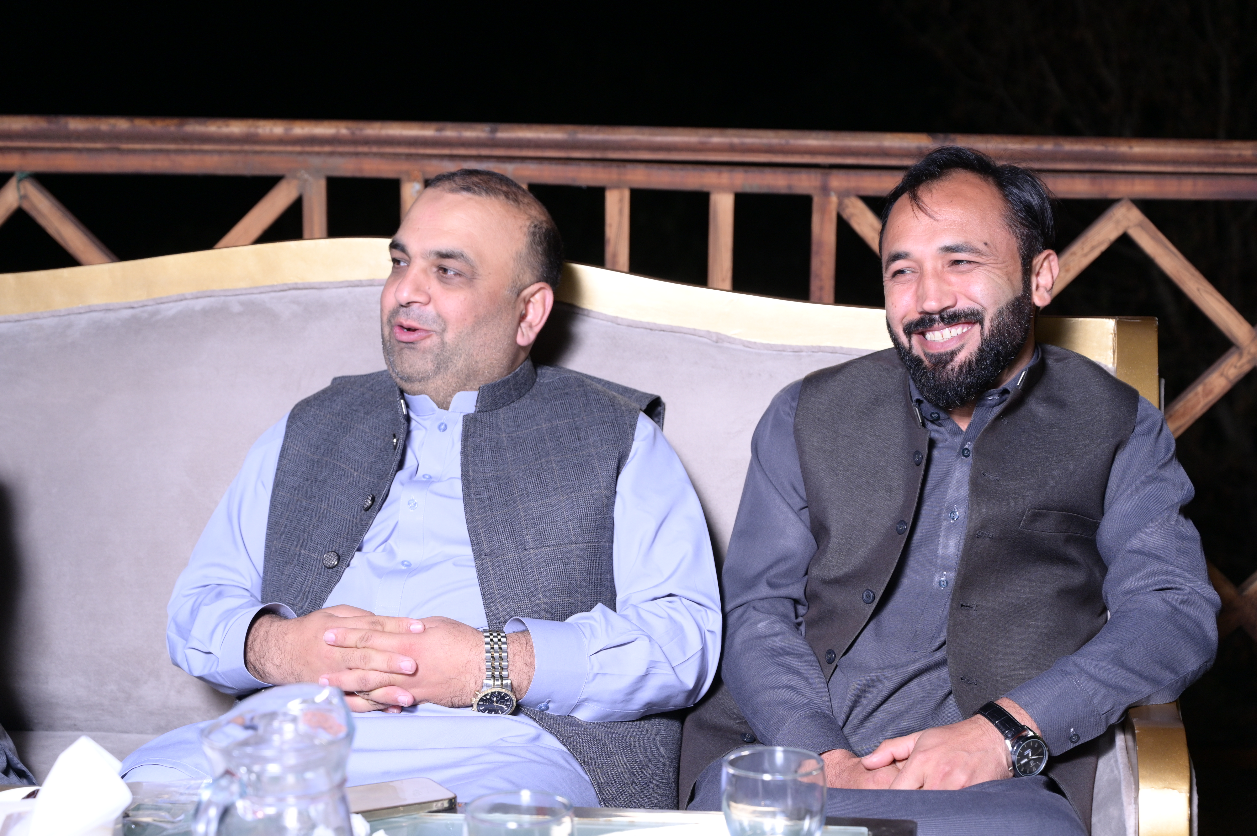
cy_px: 418
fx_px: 2268
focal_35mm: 65
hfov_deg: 31.0
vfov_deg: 20.9
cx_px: 628
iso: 640
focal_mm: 65
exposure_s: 1/200
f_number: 5.6
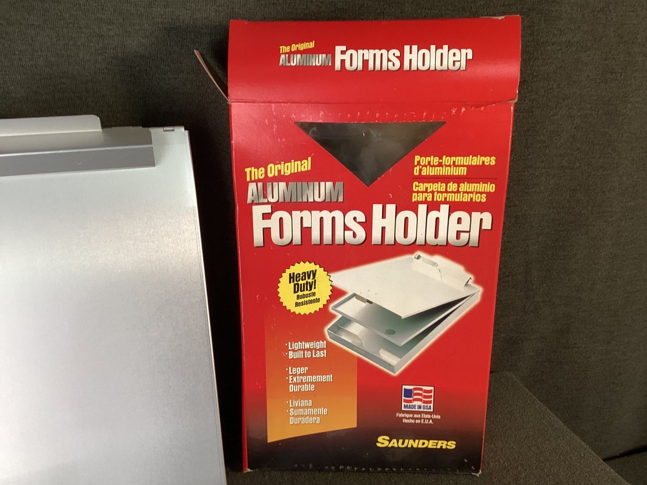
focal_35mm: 31
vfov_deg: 45.4
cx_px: 324
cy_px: 242
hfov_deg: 58.3
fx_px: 579
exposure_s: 1/120
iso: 100
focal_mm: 3.3
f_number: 2.4
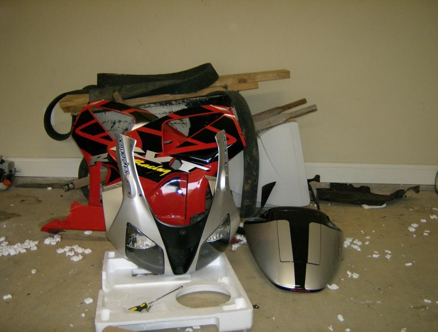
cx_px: 219
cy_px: 166
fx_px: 458
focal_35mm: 36
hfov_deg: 51.1
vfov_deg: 40.0
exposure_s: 1/60
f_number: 2.8
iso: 200
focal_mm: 6
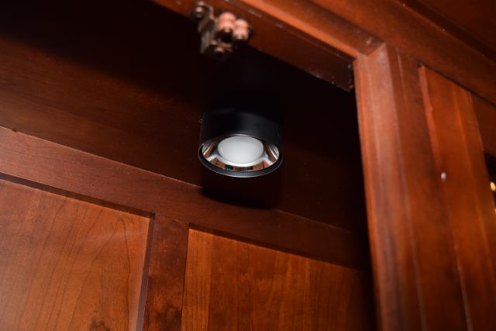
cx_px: 248
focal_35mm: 38
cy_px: 166
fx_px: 517
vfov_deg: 35.5
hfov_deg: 51.3
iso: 800
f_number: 4
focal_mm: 25
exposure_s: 1/125
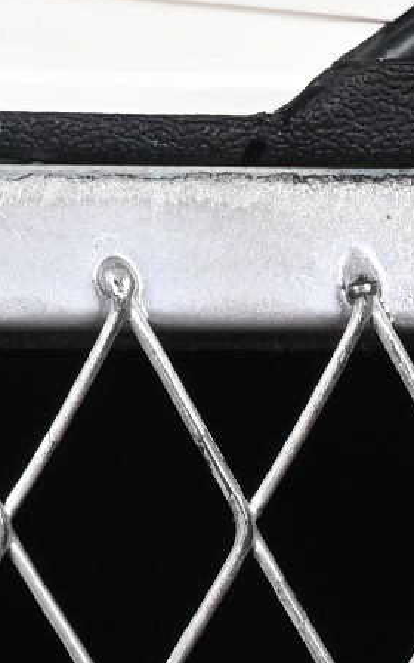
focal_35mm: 475
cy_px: -659
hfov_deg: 2.8
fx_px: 8575
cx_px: -169
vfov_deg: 4.4
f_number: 6.3
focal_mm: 50
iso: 160
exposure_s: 1/60
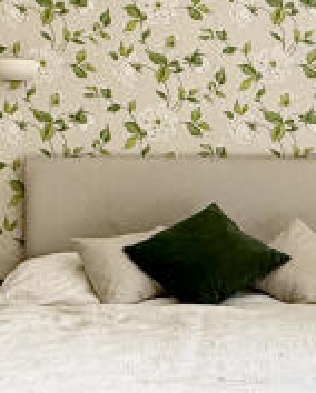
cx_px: 245
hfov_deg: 19.3
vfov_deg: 24.1
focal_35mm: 79
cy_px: 164
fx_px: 922
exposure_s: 1/221
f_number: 2.2
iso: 64
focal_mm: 2.22
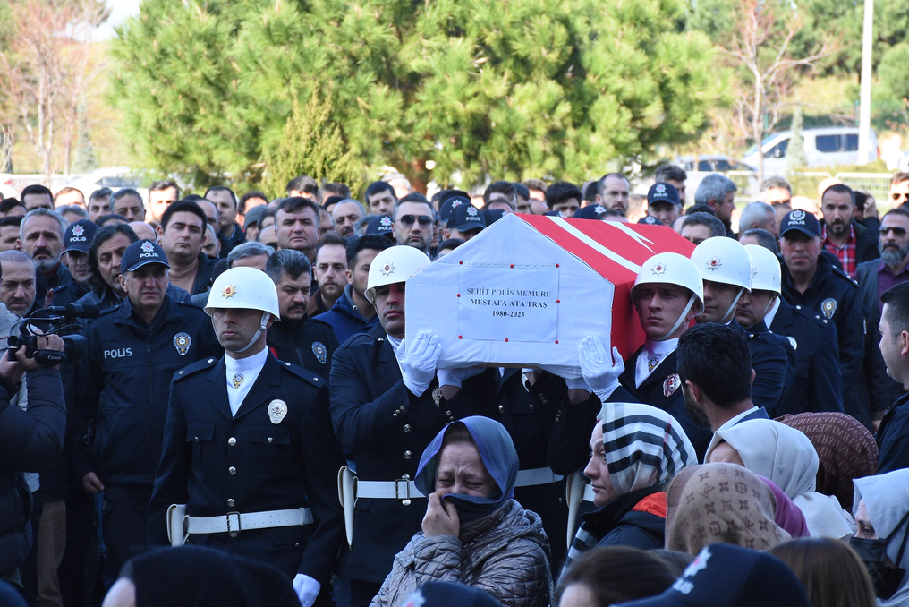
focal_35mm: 161
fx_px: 4057
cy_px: 301
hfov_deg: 12.8
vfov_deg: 8.6
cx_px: 509
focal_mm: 85
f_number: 7.1
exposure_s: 1/800
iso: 1000
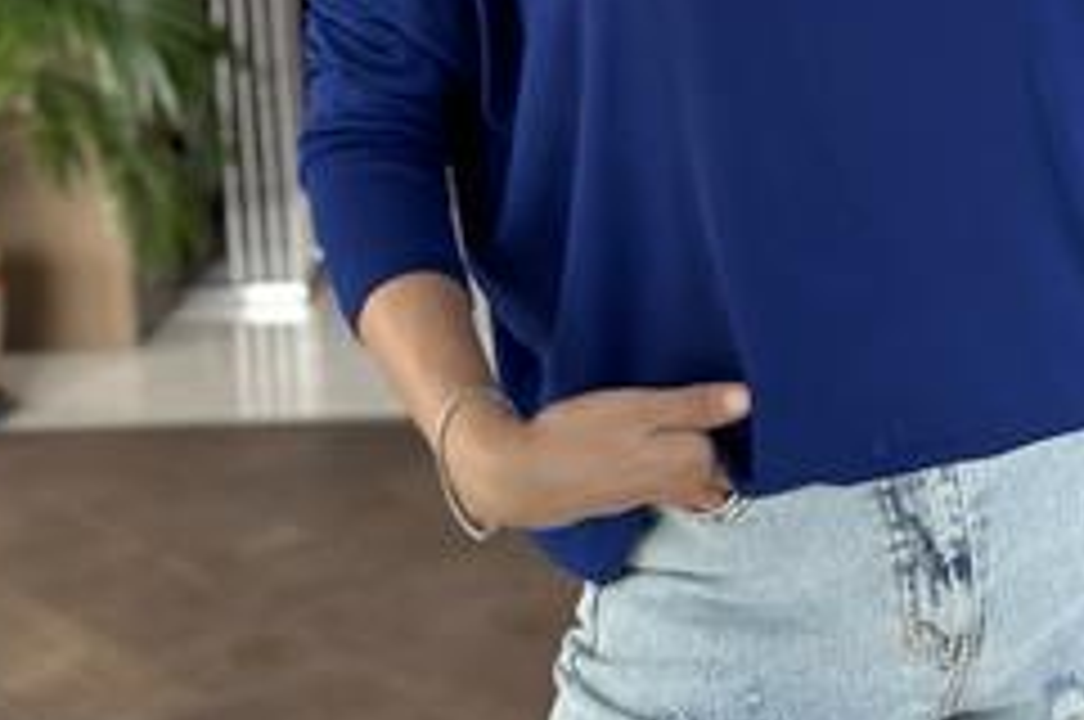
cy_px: -207
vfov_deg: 12.6
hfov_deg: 19.4
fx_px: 3157
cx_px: 792
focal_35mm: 105
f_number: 1.78
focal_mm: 6.86
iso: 250
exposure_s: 1/60
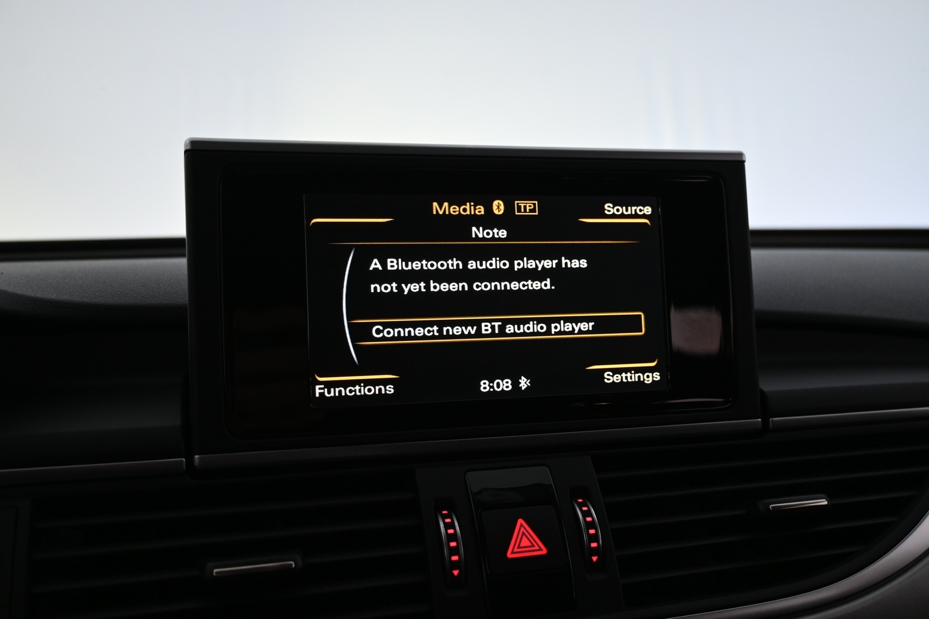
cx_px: 464
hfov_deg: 53.1
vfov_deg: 36.9
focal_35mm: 36
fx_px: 929
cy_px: 310
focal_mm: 24
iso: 1100
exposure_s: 1/40
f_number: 4.2
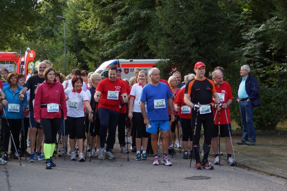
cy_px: 96
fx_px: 658
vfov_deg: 16.5
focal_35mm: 82
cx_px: 144
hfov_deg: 24.6
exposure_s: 1/100
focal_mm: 55
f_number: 5
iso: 100
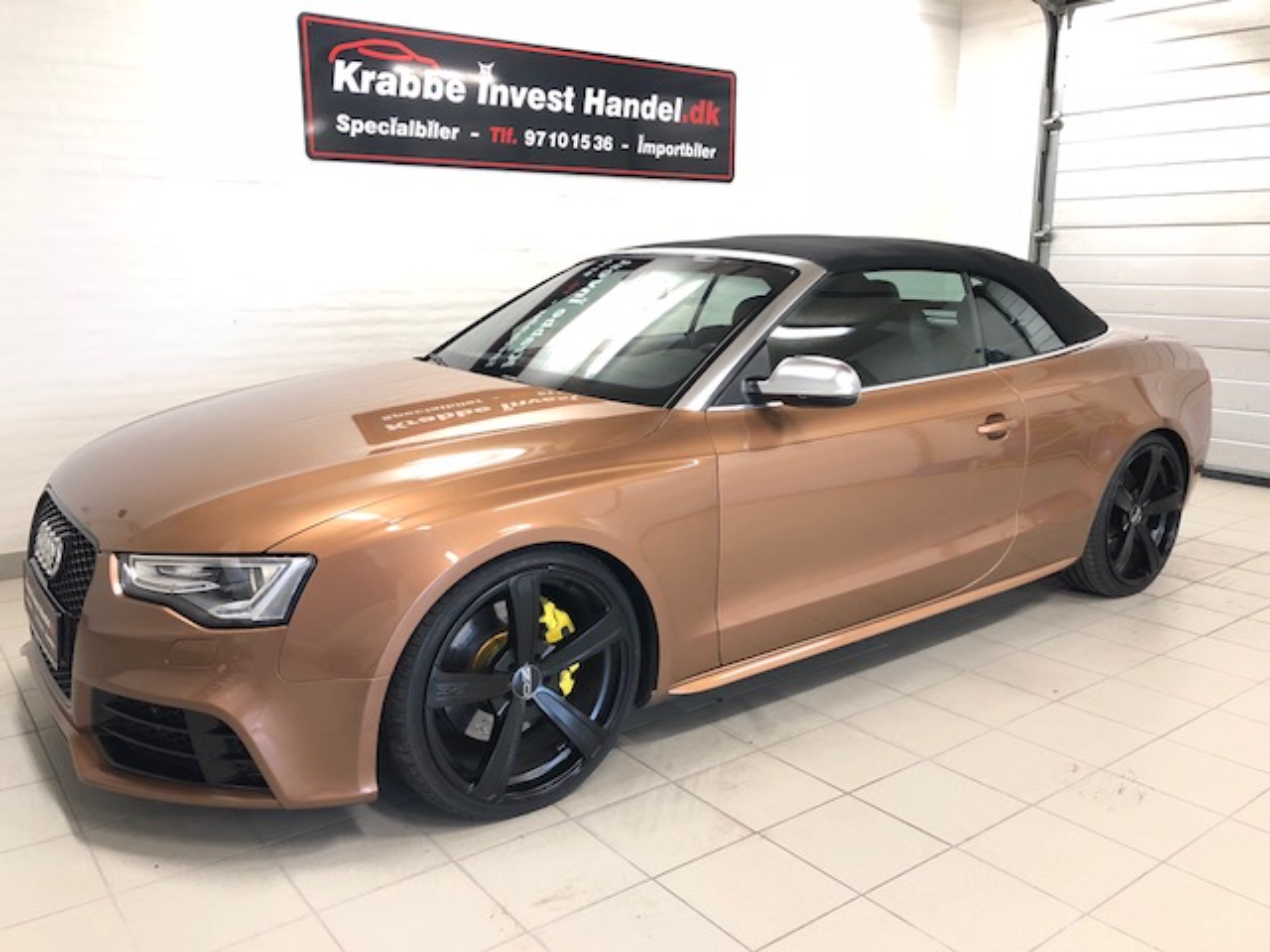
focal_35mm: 28
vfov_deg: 49.7
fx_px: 1027
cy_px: 476
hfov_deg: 63.4
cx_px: 635
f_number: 1.8
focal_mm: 3.99
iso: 64
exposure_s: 1/17
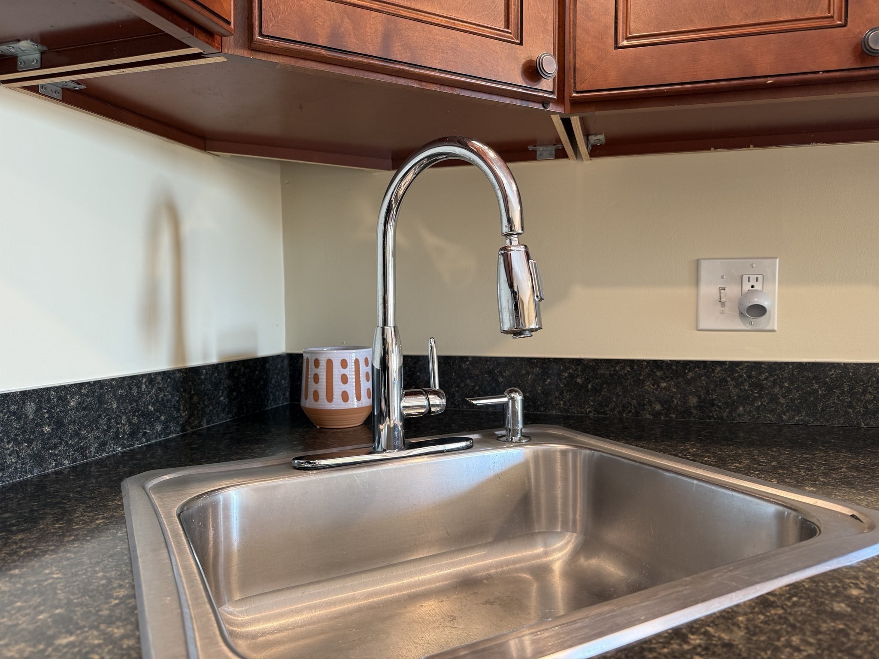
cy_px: 330
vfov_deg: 56.8
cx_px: 440
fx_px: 609
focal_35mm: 24
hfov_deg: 71.6
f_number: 1.78
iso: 125
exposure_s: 1/60
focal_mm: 6.76
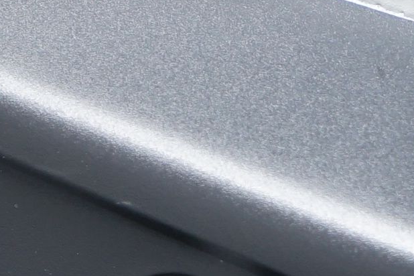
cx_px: -155
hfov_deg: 4.7
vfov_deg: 3.2
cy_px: 411
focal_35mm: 433
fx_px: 4979
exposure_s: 1/20
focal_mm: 68
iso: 800
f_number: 4.5
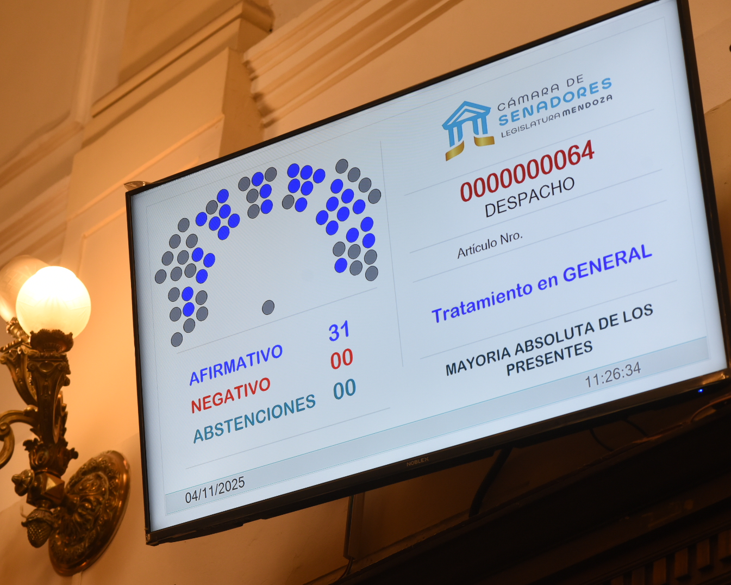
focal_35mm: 113
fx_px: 2445
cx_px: 327
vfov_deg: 13.6
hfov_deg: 17.0
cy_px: 292
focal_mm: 100
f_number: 6.3
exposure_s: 1/160
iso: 1600
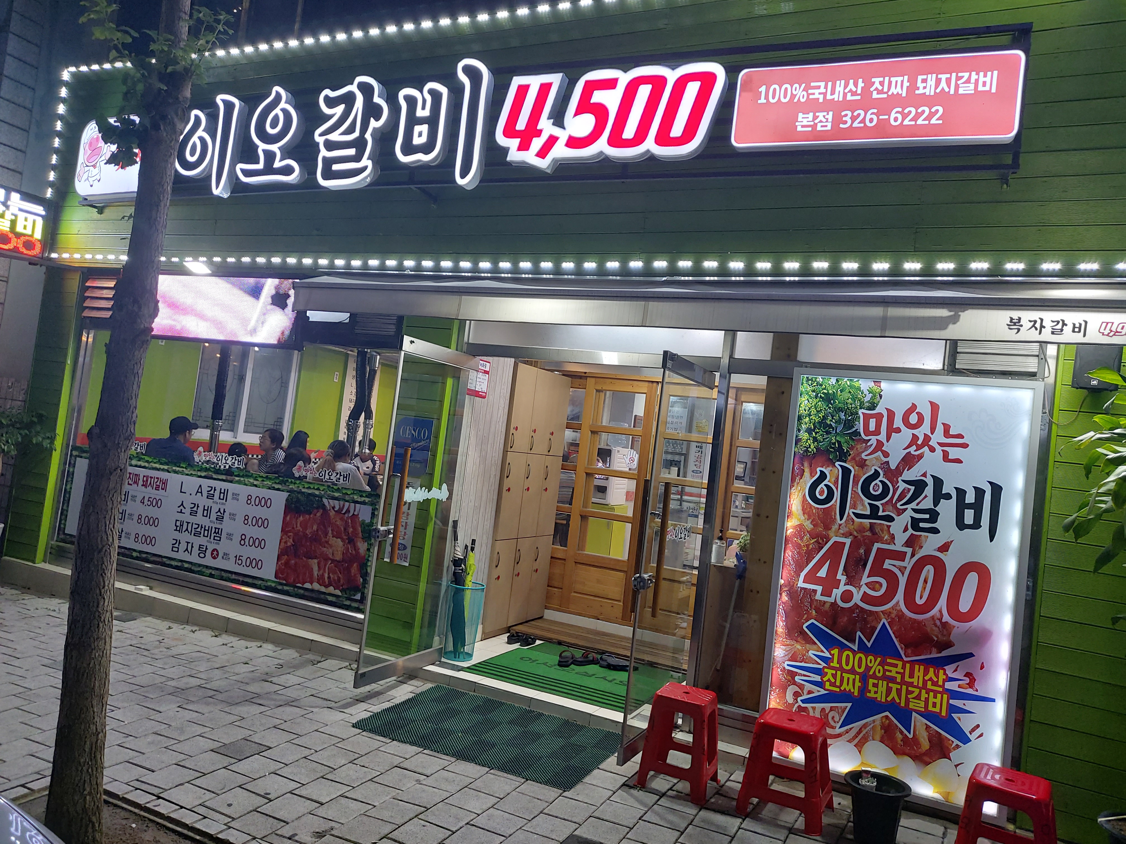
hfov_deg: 69.4
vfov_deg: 54.9
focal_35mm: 25
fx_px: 813
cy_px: 422
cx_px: 563
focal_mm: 4.58
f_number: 2
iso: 125
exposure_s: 1/60
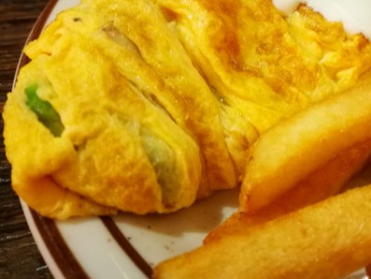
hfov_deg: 37.3
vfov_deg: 29.1
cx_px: 306
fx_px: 525
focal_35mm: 49
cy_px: 57
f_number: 4
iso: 500
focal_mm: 4.5
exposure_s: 1/20
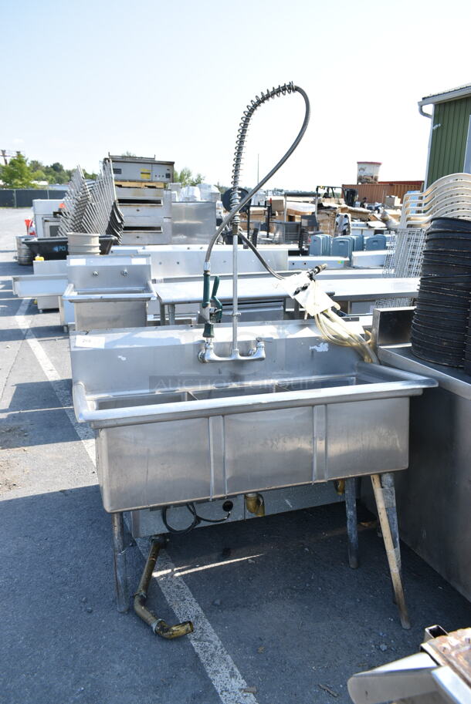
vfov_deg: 67.3
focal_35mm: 27
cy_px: 352
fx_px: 529
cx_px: 236
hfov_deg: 48.0
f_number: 6.3
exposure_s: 1/160
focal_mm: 18
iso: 100
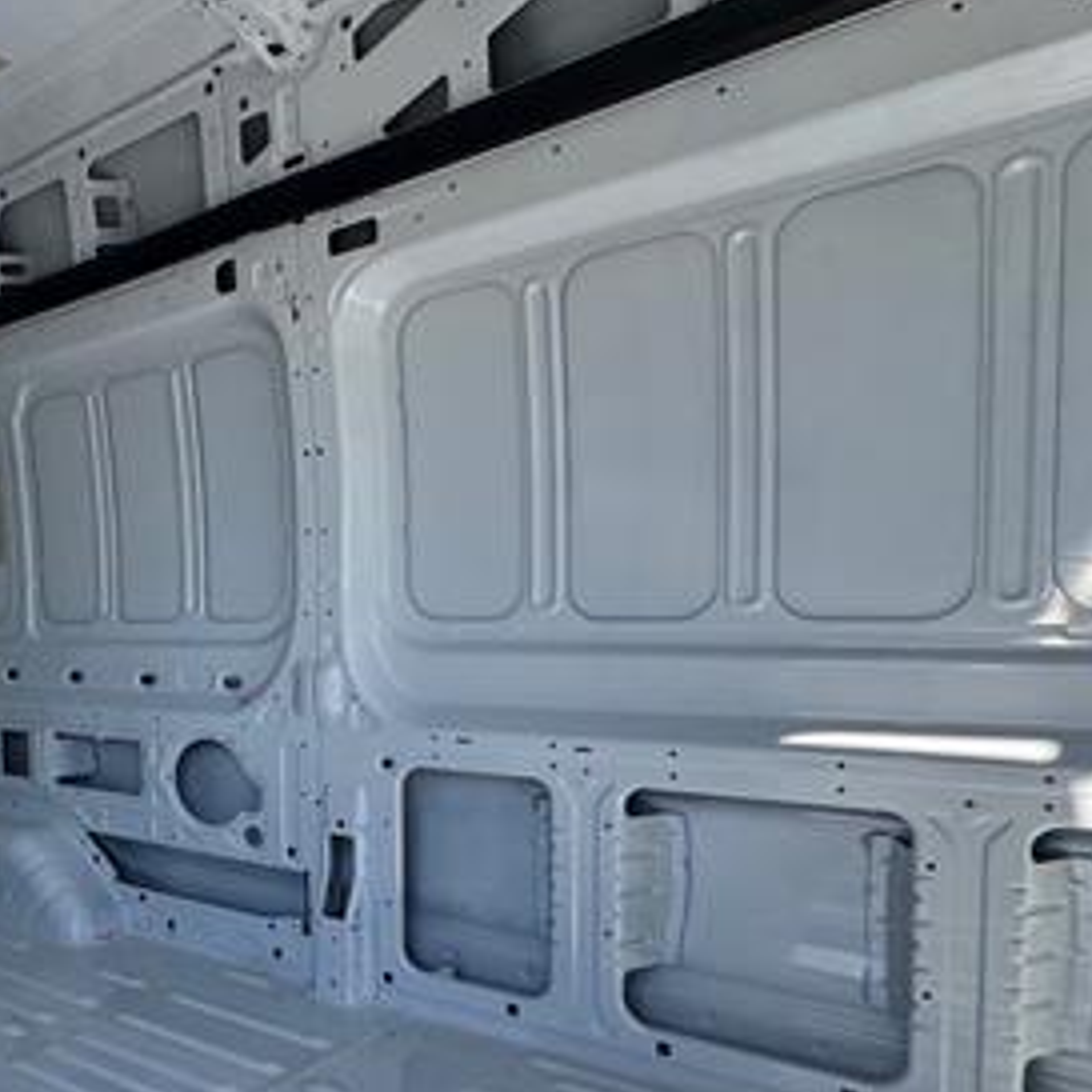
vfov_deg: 55.0
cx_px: -52
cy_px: 684
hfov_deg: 45.0
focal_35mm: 29
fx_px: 1035
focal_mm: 2.22
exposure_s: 1/313
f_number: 2.2
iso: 40
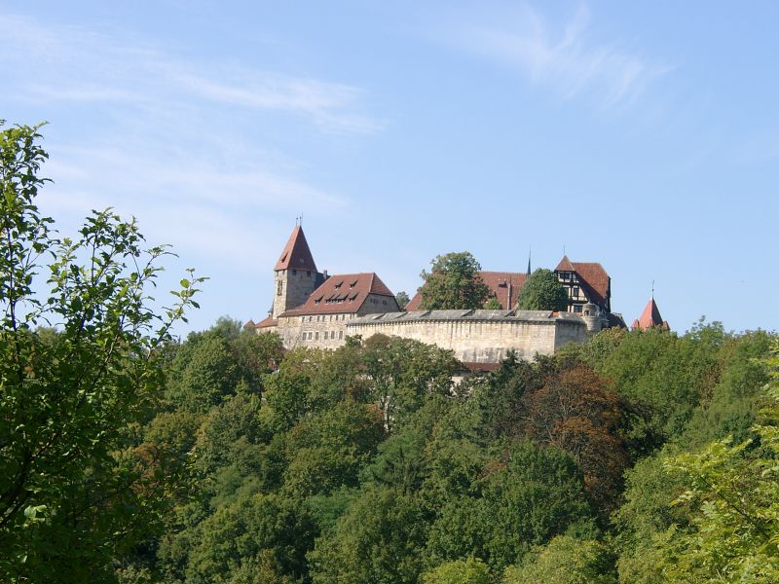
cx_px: 390
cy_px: 292
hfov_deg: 19.6
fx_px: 2250
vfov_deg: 14.8
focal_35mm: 100
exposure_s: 1/399
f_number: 4
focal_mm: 20.72
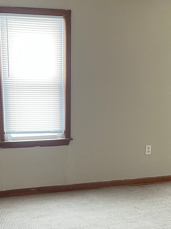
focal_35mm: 53
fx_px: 349
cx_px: 70
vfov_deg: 35.7
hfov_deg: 27.5
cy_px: 160
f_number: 1.5
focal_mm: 5.7
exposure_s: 1/60
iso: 250
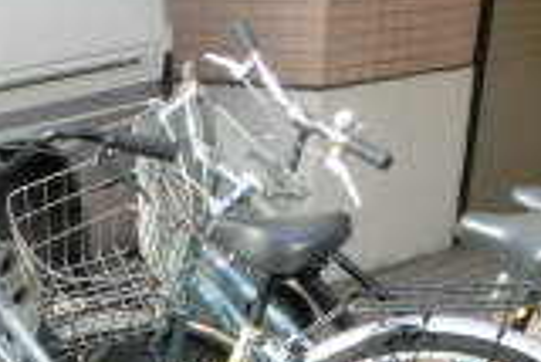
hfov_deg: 19.4
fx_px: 1504
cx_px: -71
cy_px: 765
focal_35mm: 100
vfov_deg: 12.0
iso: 80
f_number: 3
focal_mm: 4.24
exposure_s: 1/200
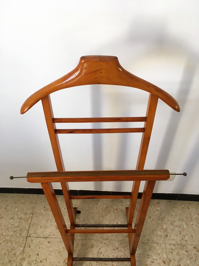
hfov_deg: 48.2
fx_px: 222
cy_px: 133
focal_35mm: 29
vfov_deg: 61.7
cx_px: 100
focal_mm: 4.15
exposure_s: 1/33
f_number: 2.2
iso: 25
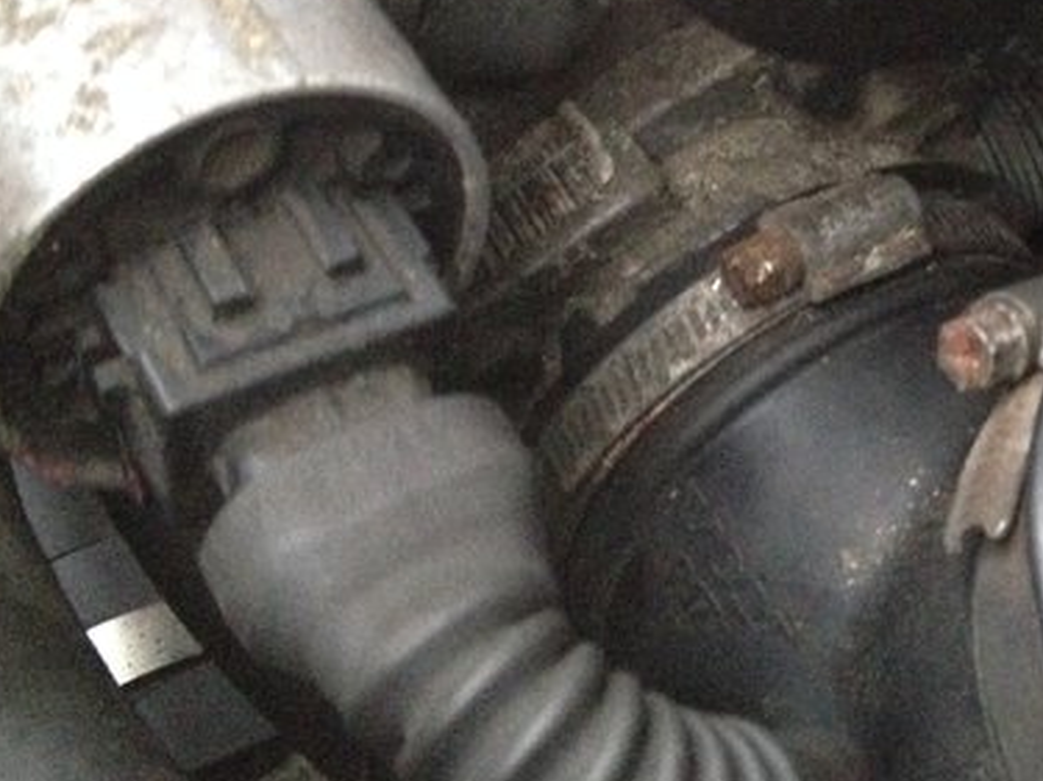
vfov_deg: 19.4
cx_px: 776
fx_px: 2229
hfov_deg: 26.0
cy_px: 28
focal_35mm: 74
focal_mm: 4.28
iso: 800
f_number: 2.4
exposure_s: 1/15
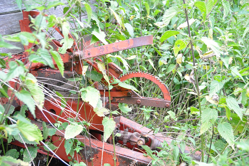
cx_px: 124
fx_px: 301
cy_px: 83
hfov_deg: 45.0
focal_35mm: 44
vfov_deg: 30.8
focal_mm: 29
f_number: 4.5
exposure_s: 1/30
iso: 200
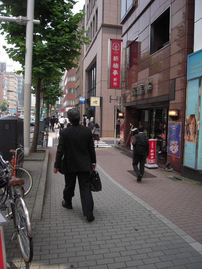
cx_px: 101
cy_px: 134
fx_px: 218
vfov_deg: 63.4
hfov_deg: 49.7
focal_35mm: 28
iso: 100
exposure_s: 1/500
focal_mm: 5
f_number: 2.7
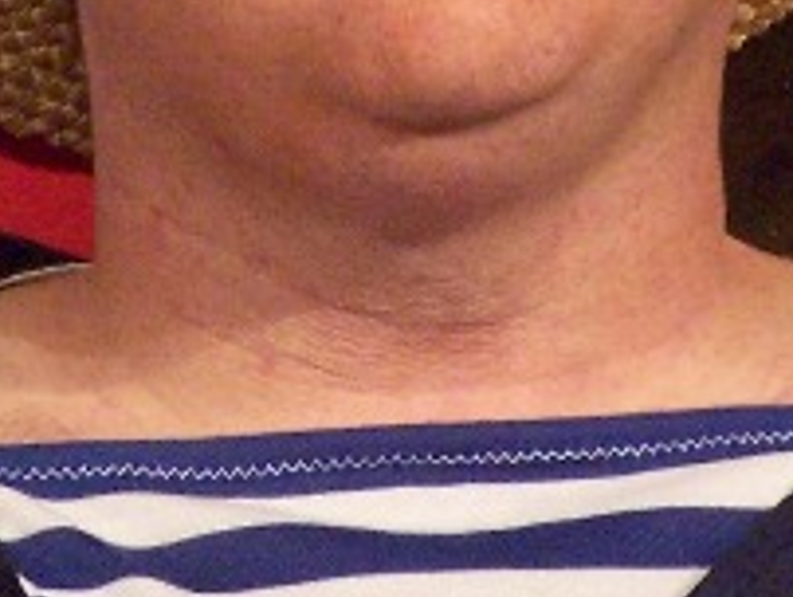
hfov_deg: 2.3
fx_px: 19908
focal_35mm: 868
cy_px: -69
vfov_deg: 1.7
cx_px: 287
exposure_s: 1/45
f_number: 3.2
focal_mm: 36.2
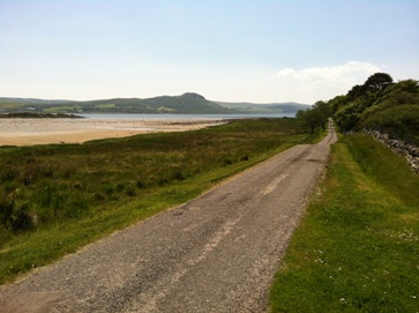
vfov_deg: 40.6
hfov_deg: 52.7
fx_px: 423
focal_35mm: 35
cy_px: 156
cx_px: 210
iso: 80
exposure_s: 1/2320
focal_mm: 3.85
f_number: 2.8
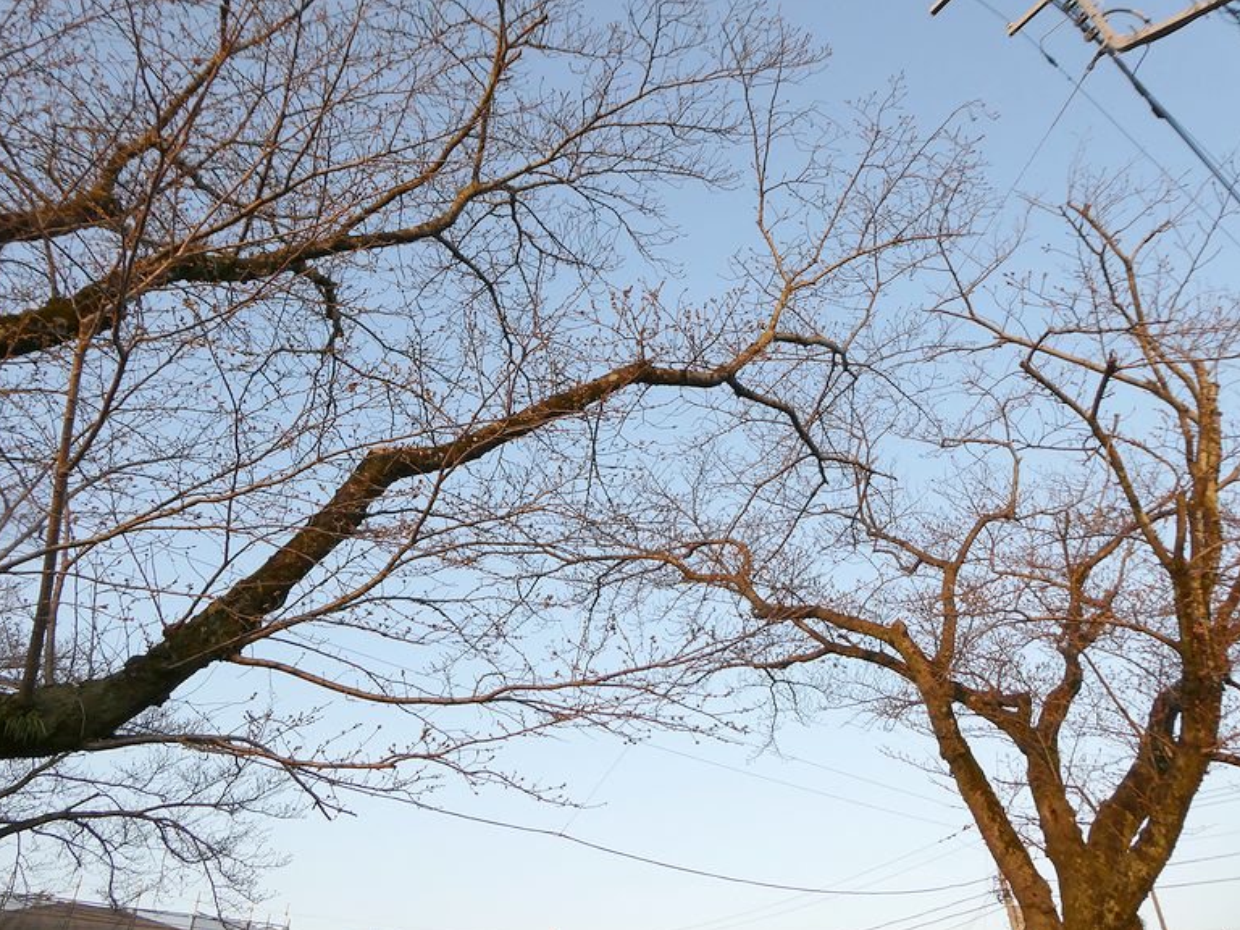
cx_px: 601
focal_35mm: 25
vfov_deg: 54.9
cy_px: 455
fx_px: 896
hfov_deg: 69.4
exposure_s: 1/250
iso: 80
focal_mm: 4.3
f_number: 3.3
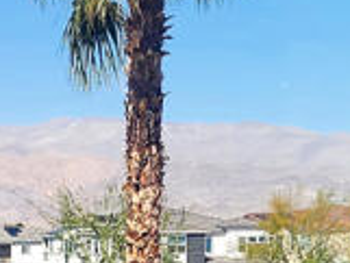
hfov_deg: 13.5
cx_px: 102
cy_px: 596
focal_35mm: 146
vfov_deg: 9.3
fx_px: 1477
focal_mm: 6.4
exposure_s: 1/566
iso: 12
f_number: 1.8
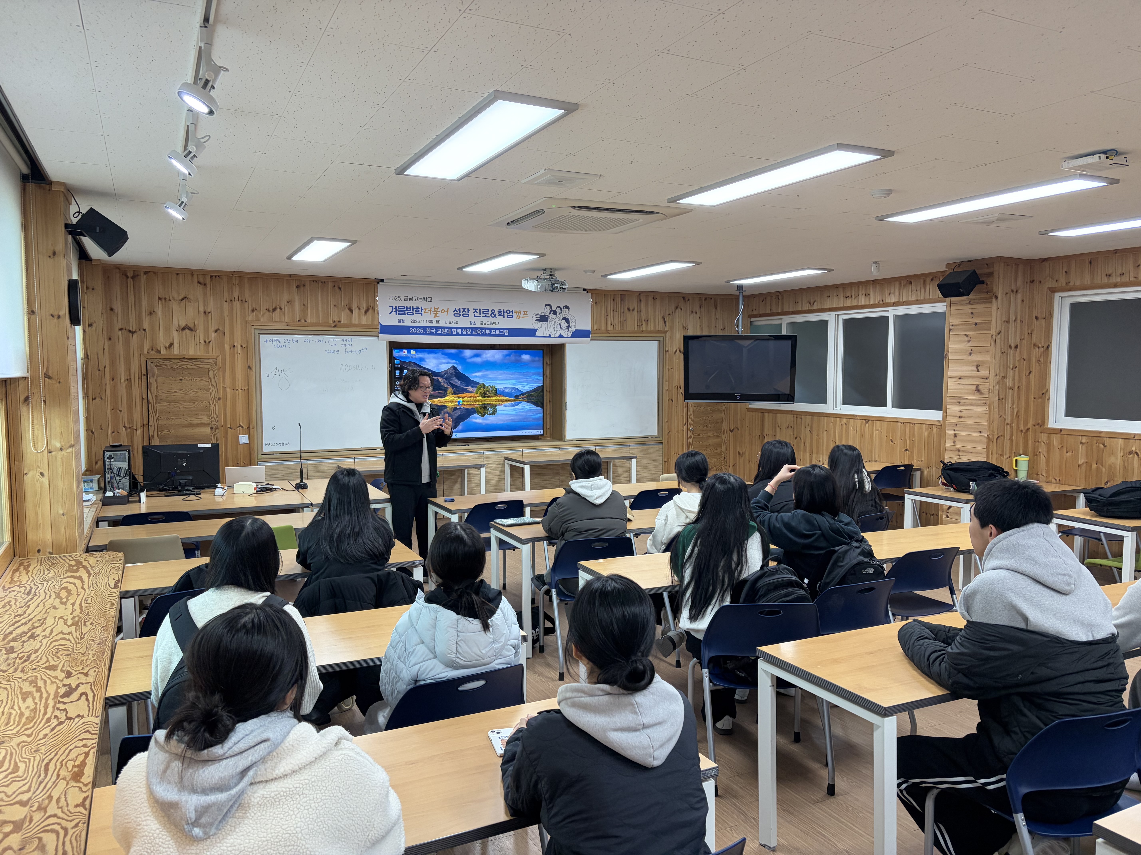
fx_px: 857
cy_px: 428
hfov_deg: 67.3
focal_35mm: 26
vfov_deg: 53.1
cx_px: 570
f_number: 1.6
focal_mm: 5.96
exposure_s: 1/140
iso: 125
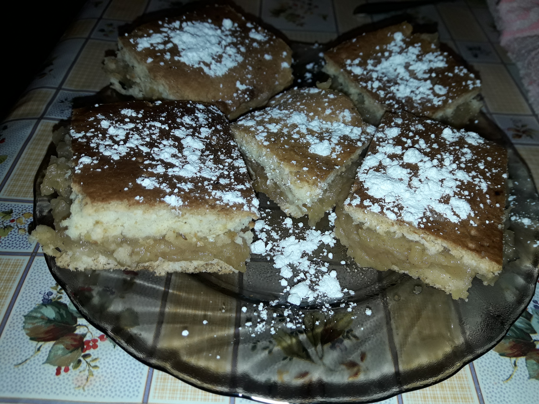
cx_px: 270
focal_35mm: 28
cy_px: 202
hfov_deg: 63.4
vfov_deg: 49.7
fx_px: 436
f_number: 1.9
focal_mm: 3.7
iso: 40
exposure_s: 1/320
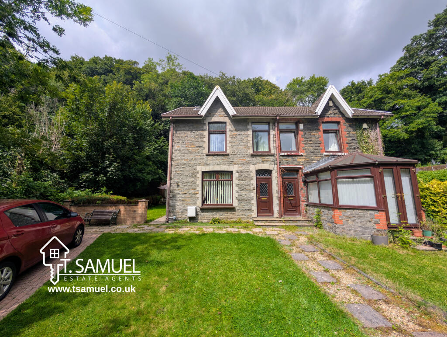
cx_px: 224
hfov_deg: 110.5
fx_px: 155
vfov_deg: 94.6
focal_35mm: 12
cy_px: 168
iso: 48
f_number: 1.7
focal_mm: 2.02
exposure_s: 1/2392
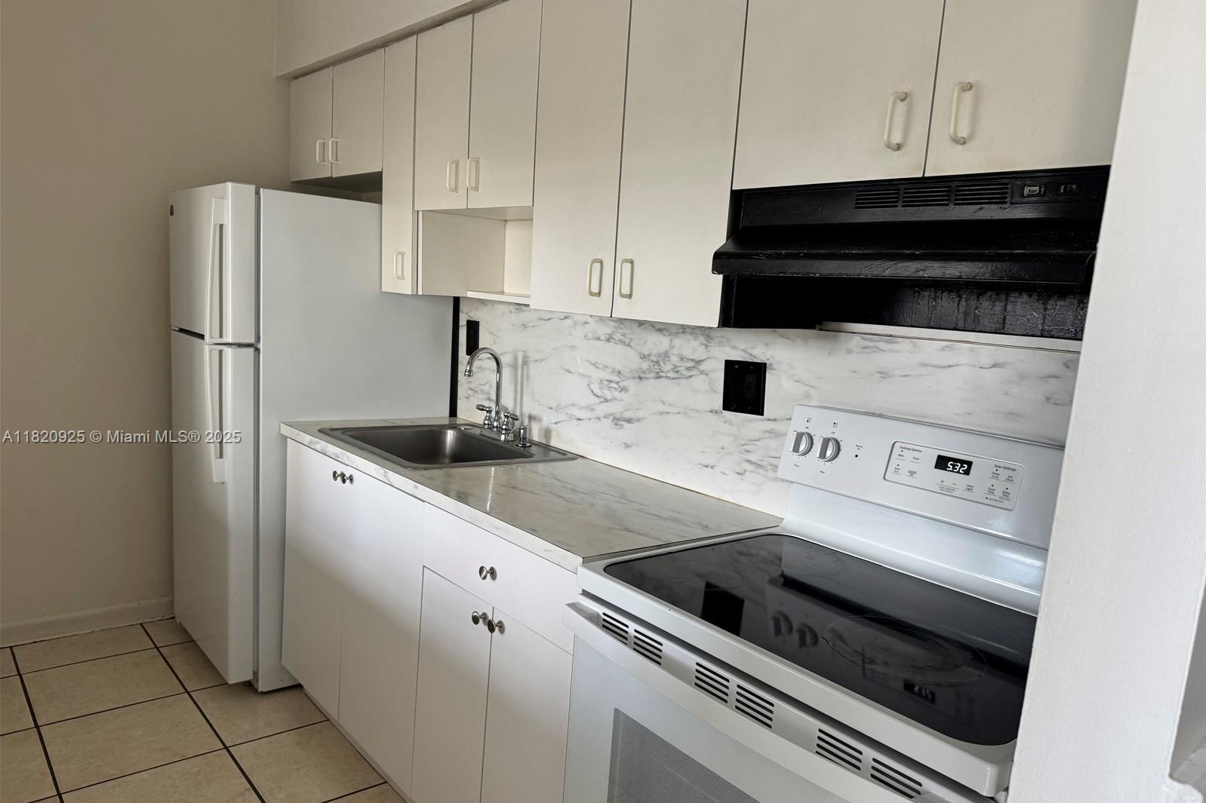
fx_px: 837
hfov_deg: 71.5
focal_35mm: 25
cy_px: 438
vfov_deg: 51.2
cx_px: 603
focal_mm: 6.76
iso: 125
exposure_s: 1/120
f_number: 1.78
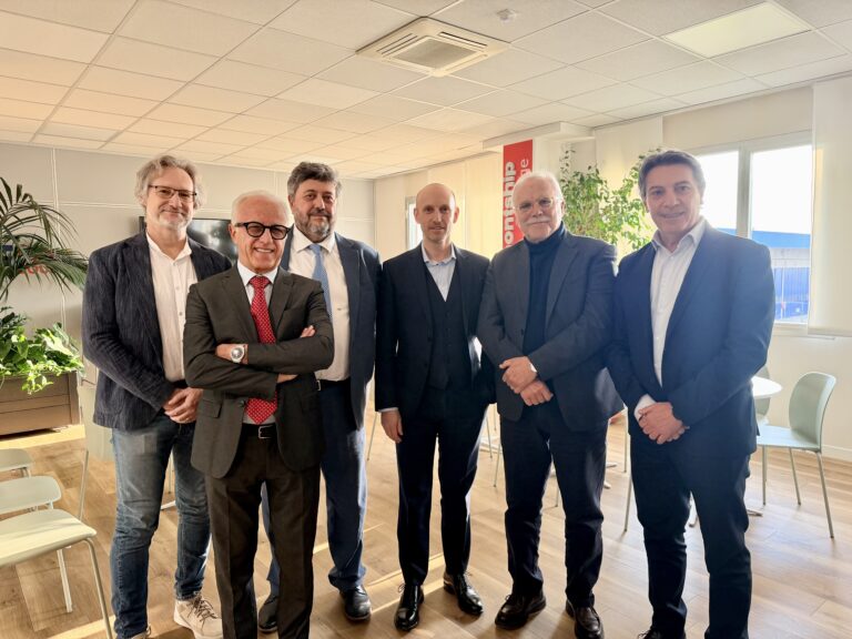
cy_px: 320
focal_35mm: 24
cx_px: 426
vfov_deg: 56.8
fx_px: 591
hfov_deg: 71.6
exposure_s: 1/121
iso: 160
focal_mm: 6.76
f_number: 1.78
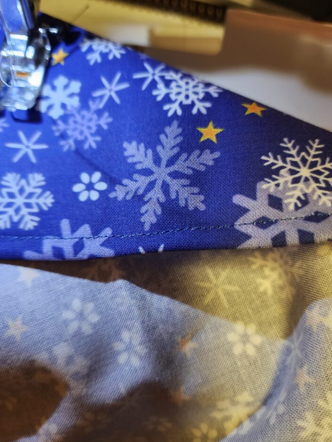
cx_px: 170
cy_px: 229
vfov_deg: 69.4
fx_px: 320
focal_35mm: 25
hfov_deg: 54.9
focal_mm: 6.4
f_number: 1.8
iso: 400
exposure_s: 1/120
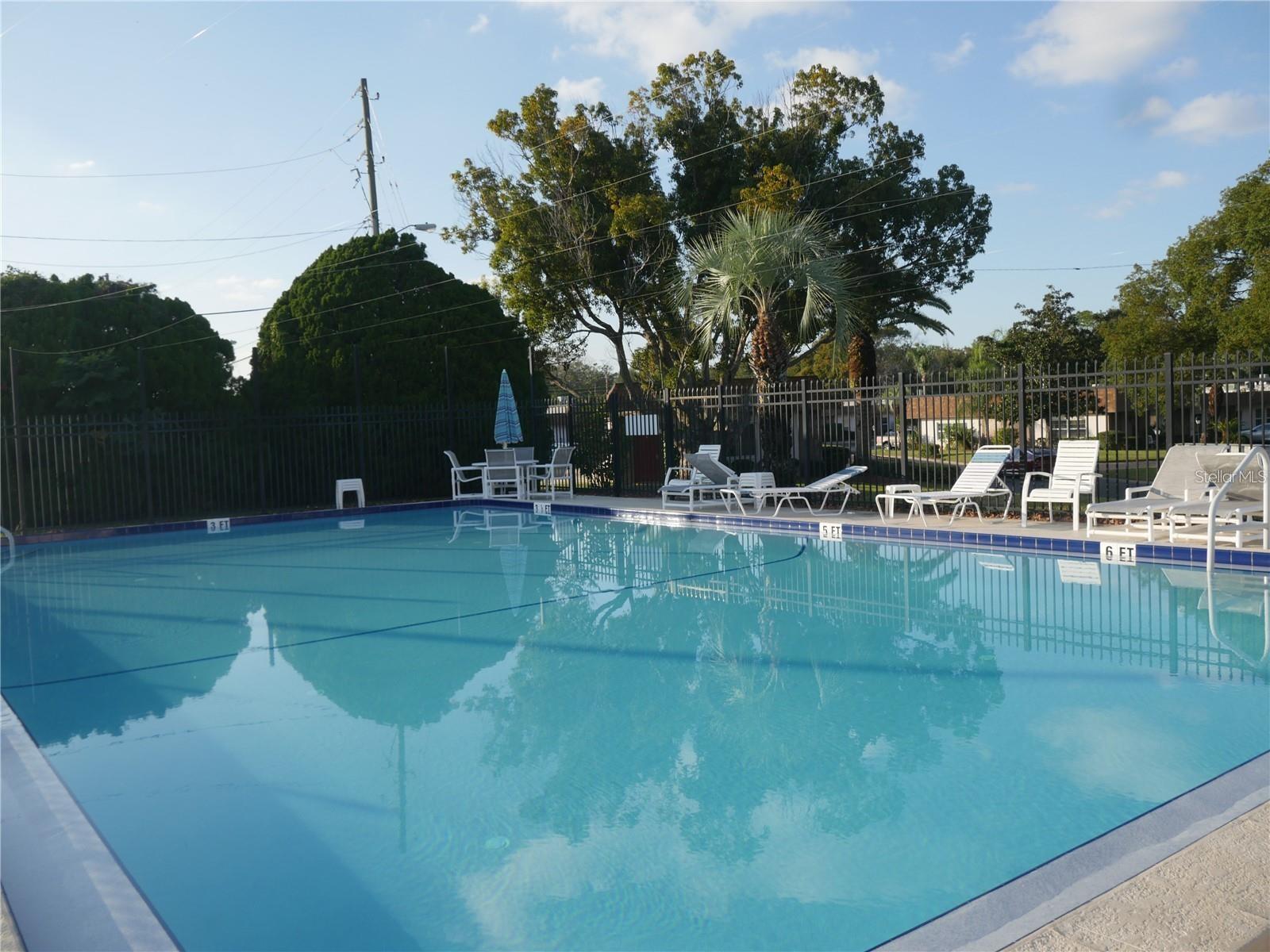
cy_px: 476
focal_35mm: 28
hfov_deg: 63.4
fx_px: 1027
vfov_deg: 49.7
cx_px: 635
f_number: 6.3
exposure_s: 1/400
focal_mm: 14
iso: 200
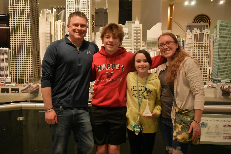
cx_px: 116
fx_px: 282
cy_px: 77
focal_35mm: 44
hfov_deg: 44.5
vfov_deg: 30.5
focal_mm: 16.5
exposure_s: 1/125
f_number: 4.5
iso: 6400
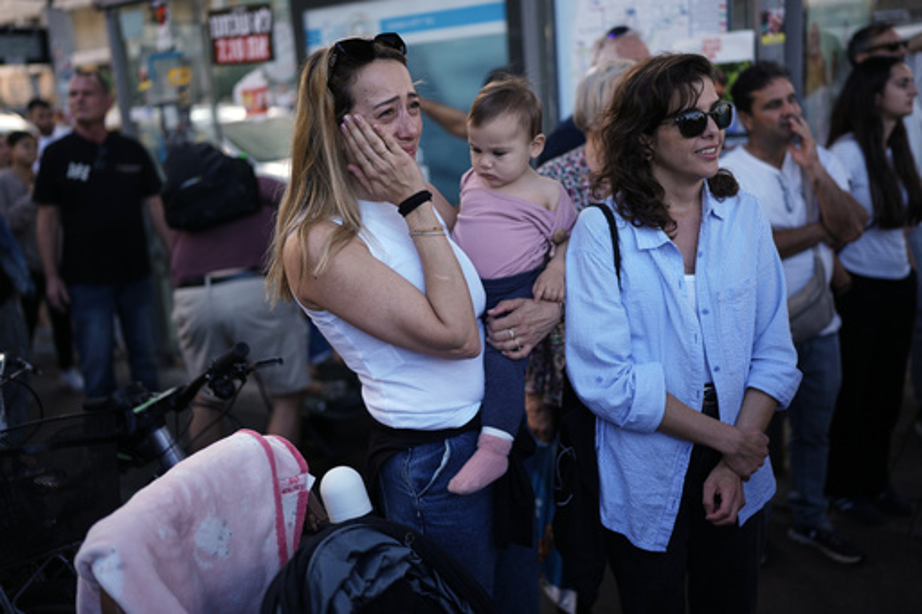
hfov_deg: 54.4
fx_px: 896
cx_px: 461
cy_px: 307
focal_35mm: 35
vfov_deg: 37.8
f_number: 1.4
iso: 64
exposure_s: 1/640
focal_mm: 35
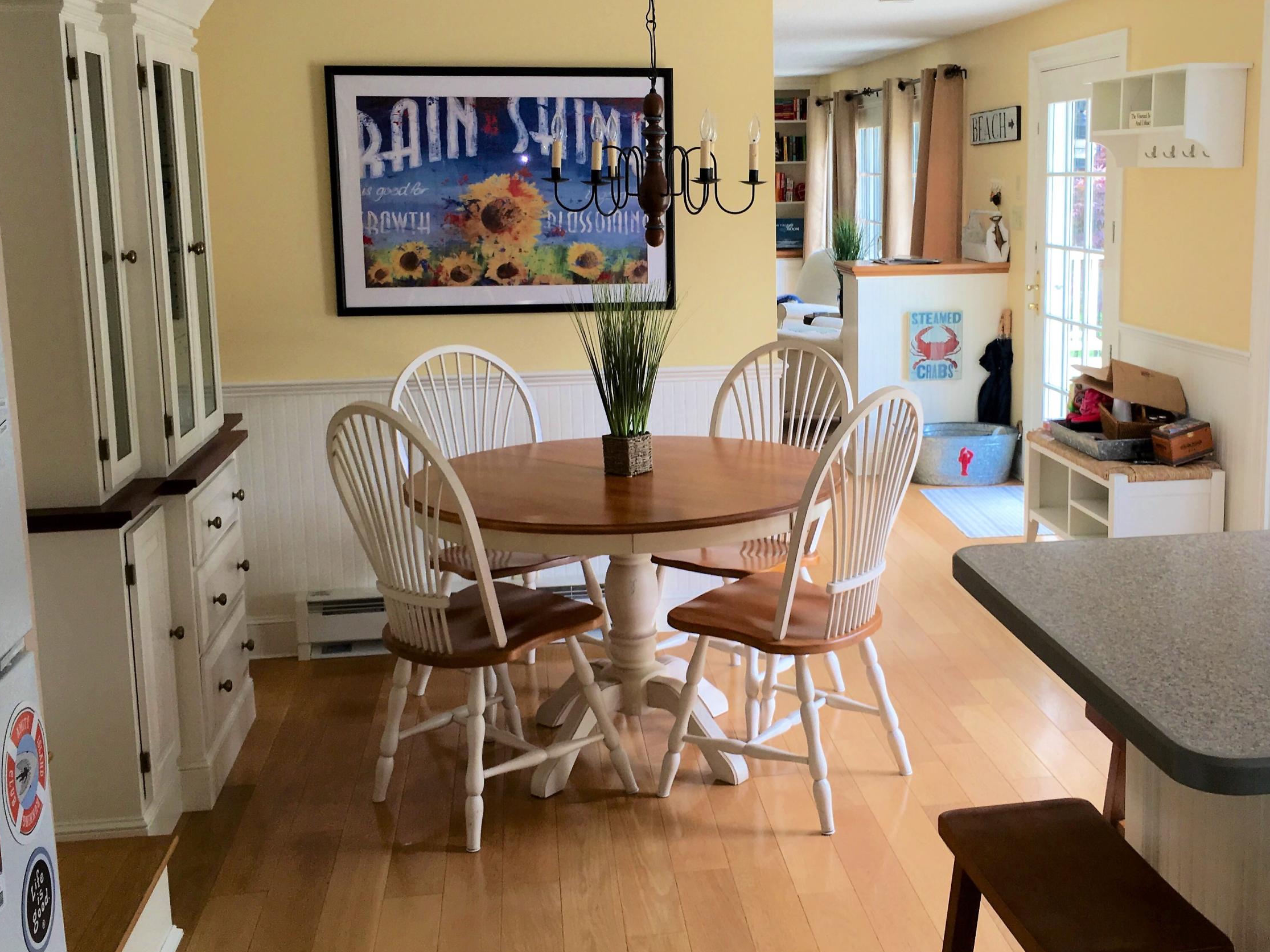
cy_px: 412
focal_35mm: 39
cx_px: 741
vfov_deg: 36.8
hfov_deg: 47.7
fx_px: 1431
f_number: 2.2
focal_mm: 4.15
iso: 25
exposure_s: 1/36
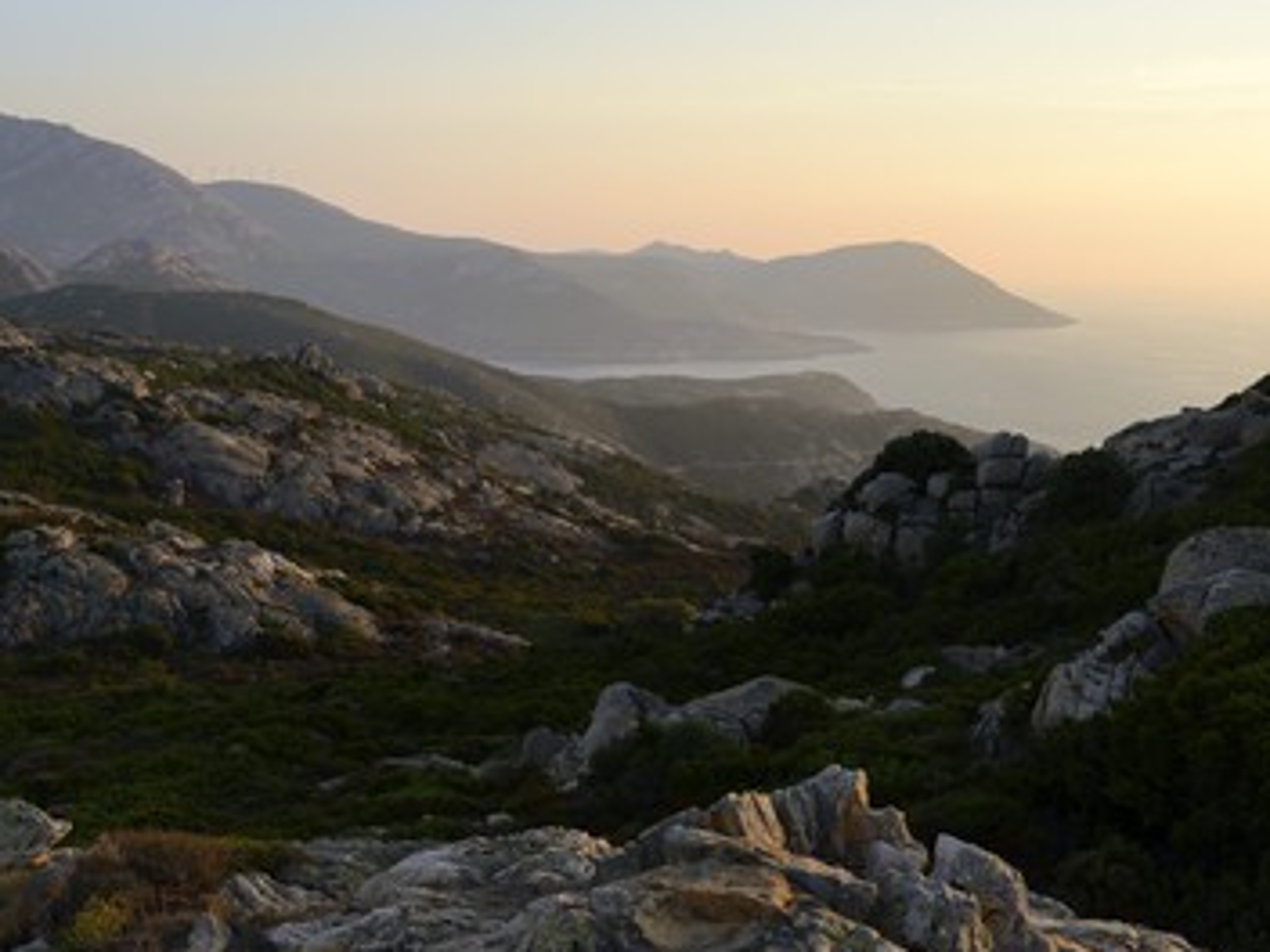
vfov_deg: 31.5
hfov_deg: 41.2
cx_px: 604
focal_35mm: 46
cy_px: 494
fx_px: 1688
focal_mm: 40
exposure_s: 1/125
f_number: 8
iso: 200
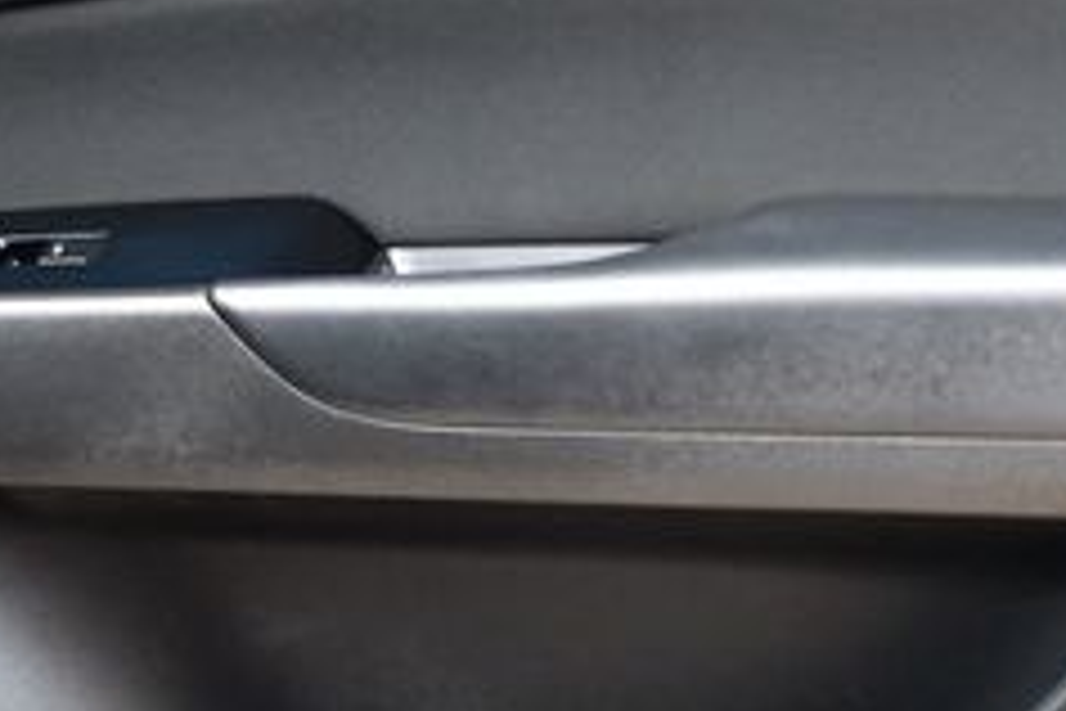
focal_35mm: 73
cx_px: 337
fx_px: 2161
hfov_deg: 27.5
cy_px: 418
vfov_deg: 18.7
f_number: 7.1
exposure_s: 1/30
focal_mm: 18
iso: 400
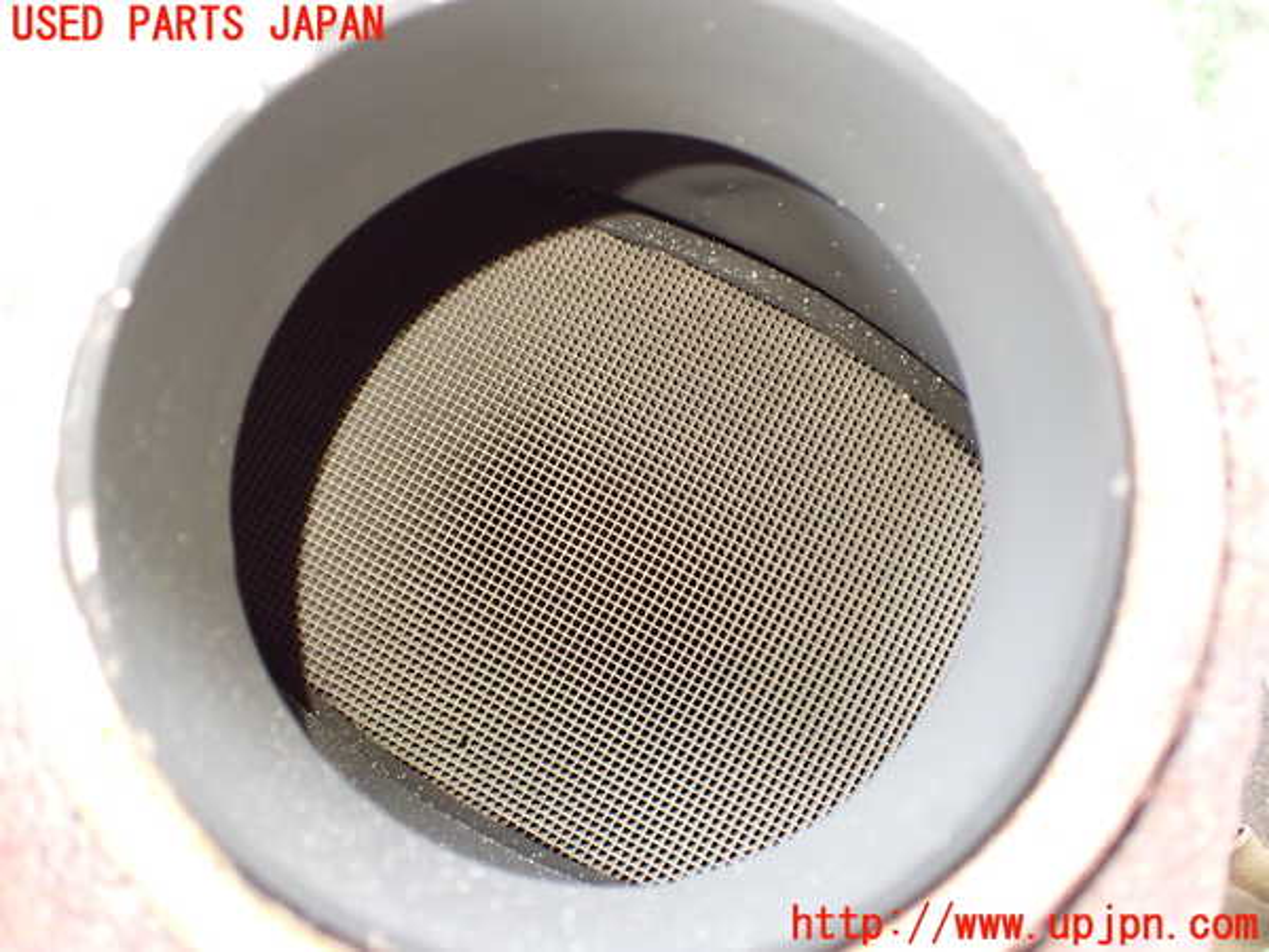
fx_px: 1100
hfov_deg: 60.0
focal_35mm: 30
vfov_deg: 46.8
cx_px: 634
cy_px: 476
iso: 800
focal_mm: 5.4
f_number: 2.3
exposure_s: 1/40
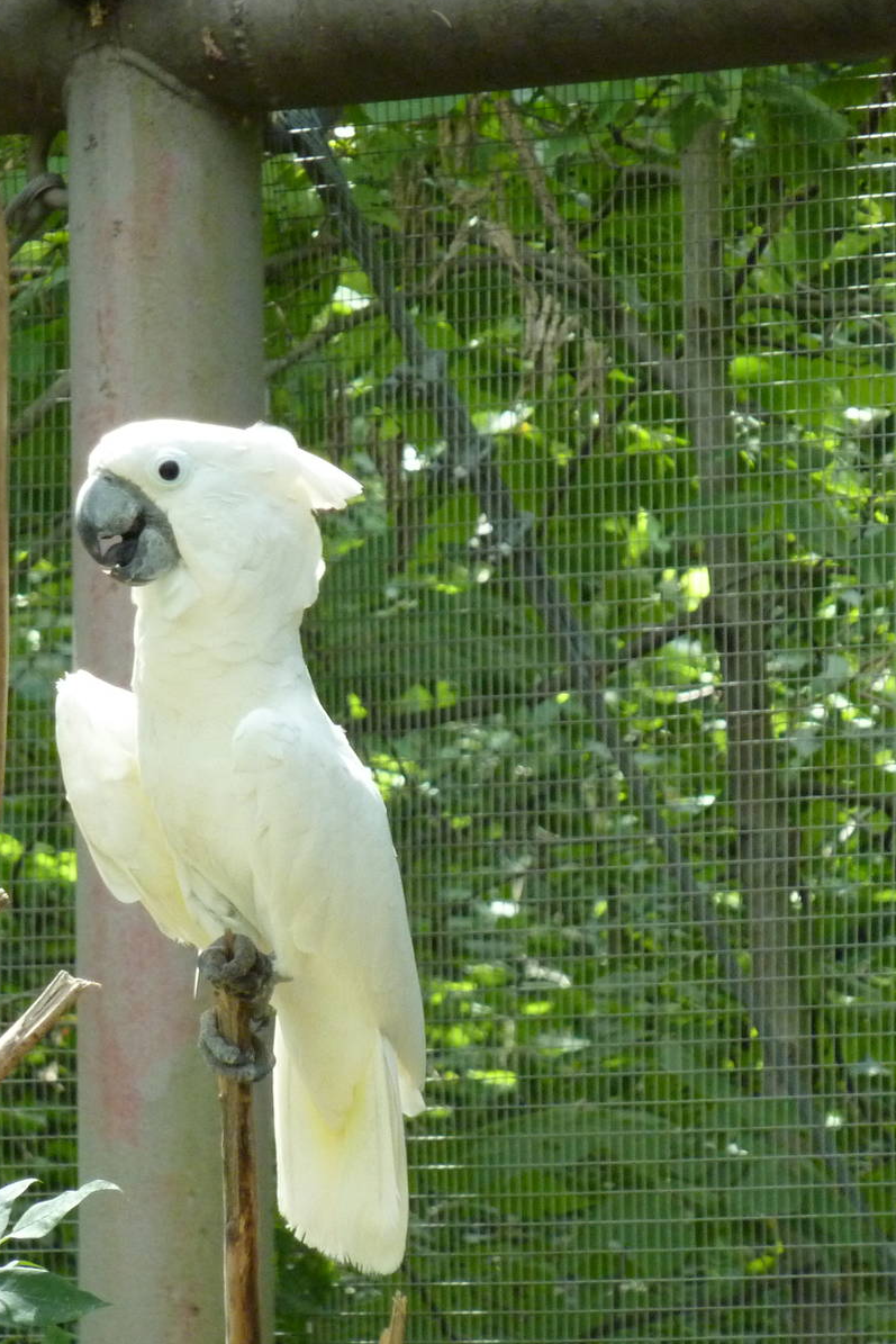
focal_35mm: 337
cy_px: 670
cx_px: 221
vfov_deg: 6.1
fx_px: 12577
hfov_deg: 4.1
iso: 400
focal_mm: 39.7
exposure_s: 1/160
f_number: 4.7
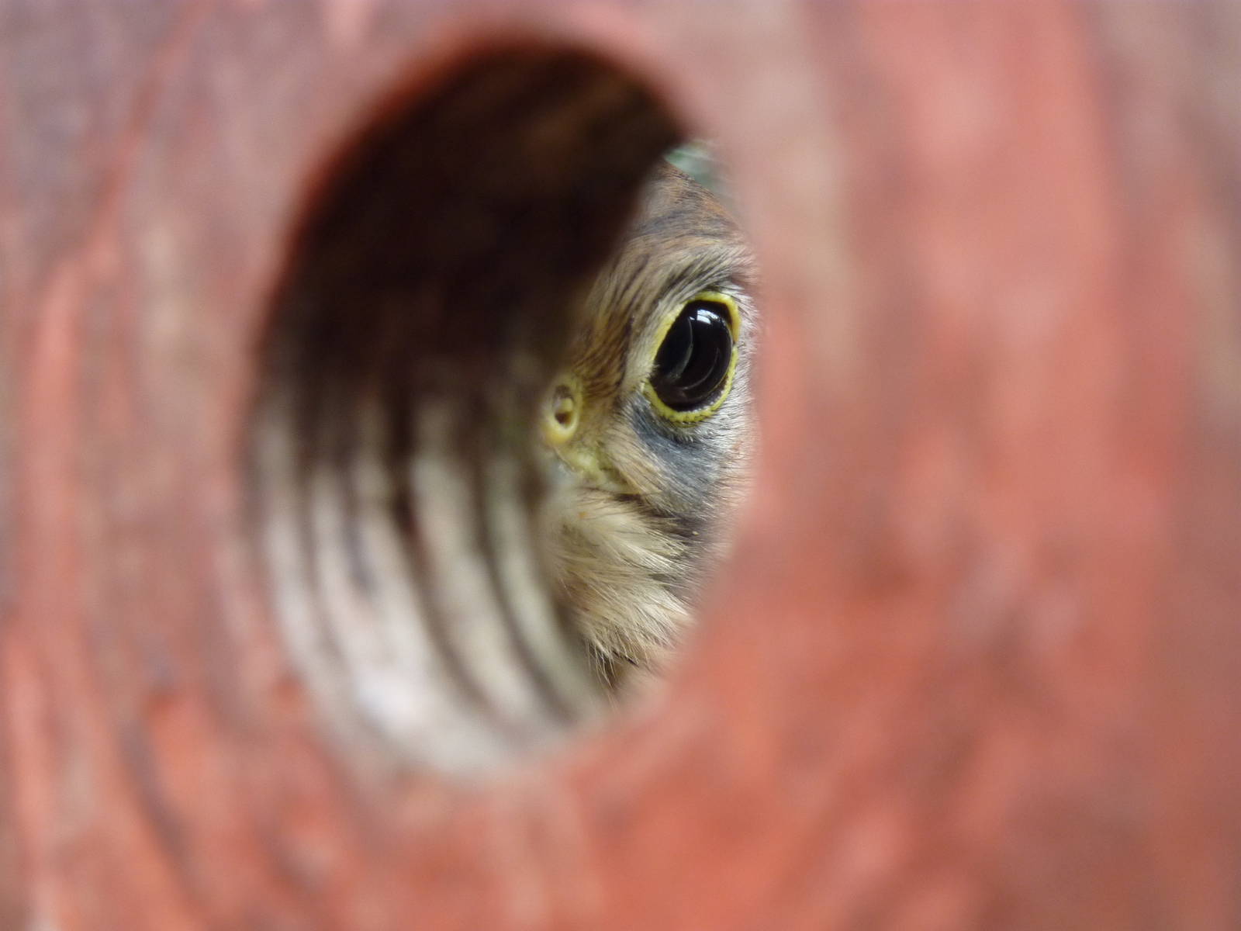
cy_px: 466
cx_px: 620
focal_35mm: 90
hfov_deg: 21.8
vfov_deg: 16.4
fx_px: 3227
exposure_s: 1/80
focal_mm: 14.7
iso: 200
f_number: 4.3
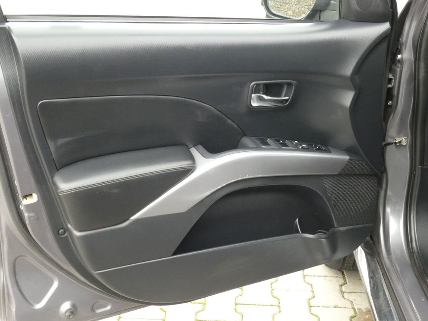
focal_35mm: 41
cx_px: 214
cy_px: 160
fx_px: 507
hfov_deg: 45.8
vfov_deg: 35.1
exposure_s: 1/80
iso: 800
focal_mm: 7.3
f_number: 5.6
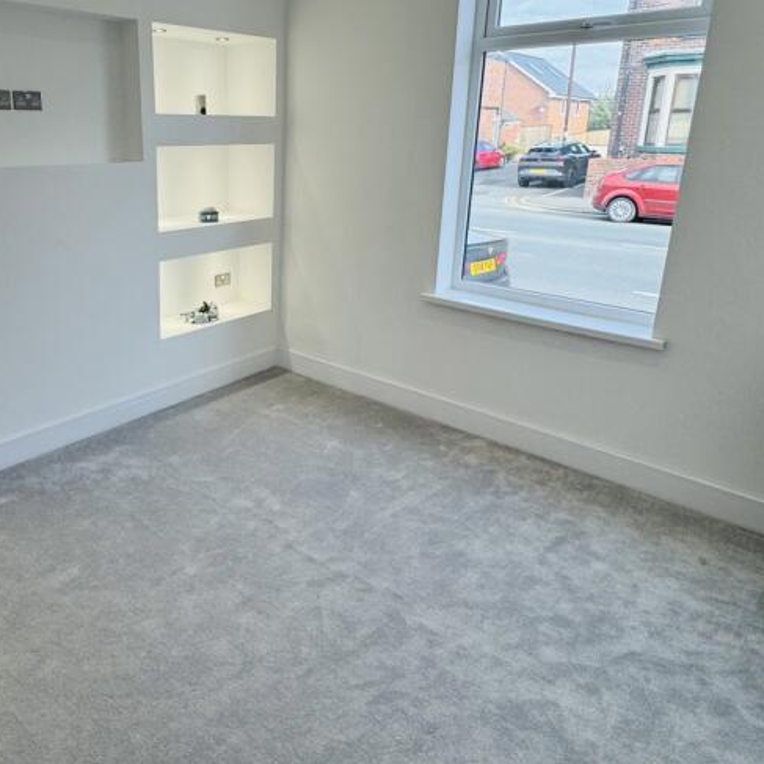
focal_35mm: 26
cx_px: 242
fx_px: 649
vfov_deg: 60.4
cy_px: 301
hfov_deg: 59.2
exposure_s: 1/188
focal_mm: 2.22
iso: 40
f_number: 2.2
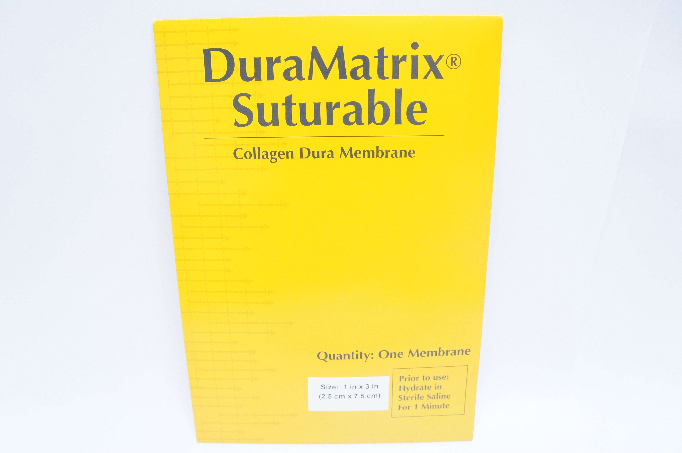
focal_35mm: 30
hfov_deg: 62.0
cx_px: 341
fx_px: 568
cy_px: 226
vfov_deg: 43.5
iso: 1600
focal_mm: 20
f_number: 4.5
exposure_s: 1/100
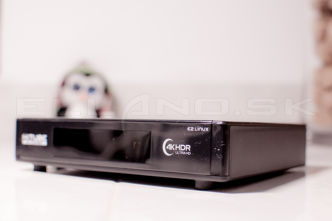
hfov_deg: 37.9
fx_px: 484
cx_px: 166
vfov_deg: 25.7
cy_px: 110
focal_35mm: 52
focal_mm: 35
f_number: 4
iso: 1000
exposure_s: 1/60
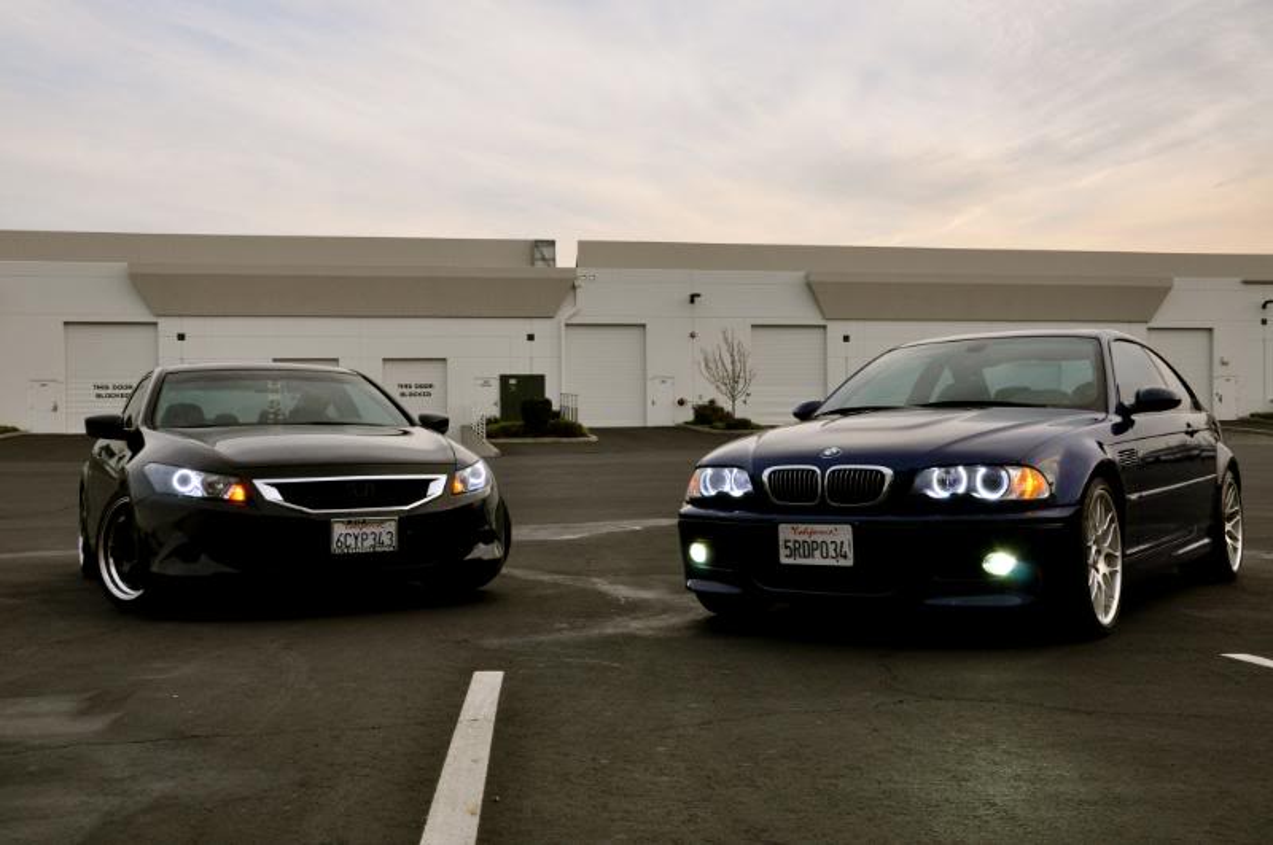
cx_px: 636
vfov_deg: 36.8
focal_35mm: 36
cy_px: 422
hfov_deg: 53.2
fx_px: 1271
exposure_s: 1/125
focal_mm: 24
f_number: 11
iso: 800
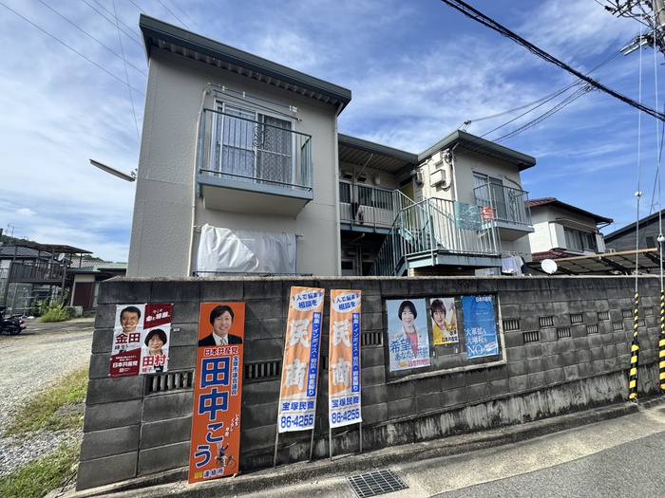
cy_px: 249
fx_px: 269
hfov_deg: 102.1
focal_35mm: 14
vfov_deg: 85.7
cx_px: 332
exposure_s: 1/1217
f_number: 2.2
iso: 40
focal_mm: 2.22
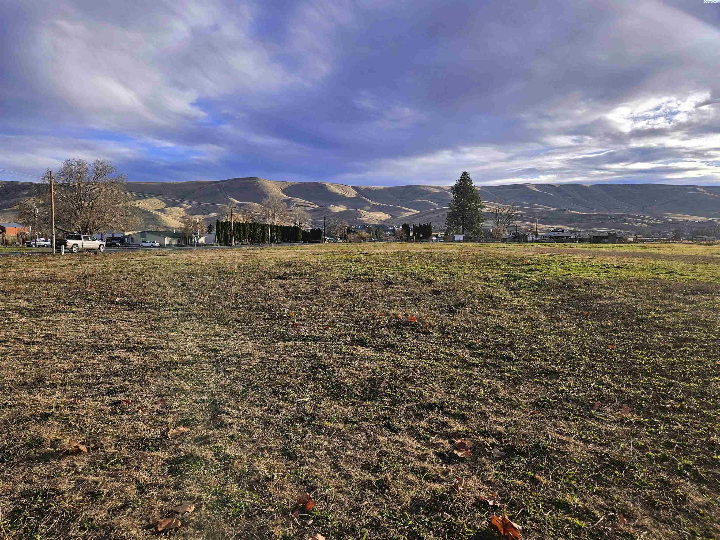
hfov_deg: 73.9
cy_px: 270
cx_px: 360
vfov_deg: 58.9
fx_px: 478
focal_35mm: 23
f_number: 1.8
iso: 25
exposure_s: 1/1000
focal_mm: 5.4
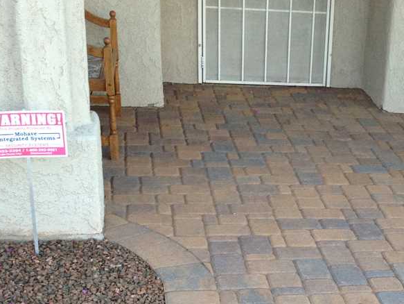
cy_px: 332
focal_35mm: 80
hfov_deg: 23.8
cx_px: 356
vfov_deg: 17.8
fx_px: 934
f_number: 2.4
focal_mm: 4.28
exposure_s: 1/120
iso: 100
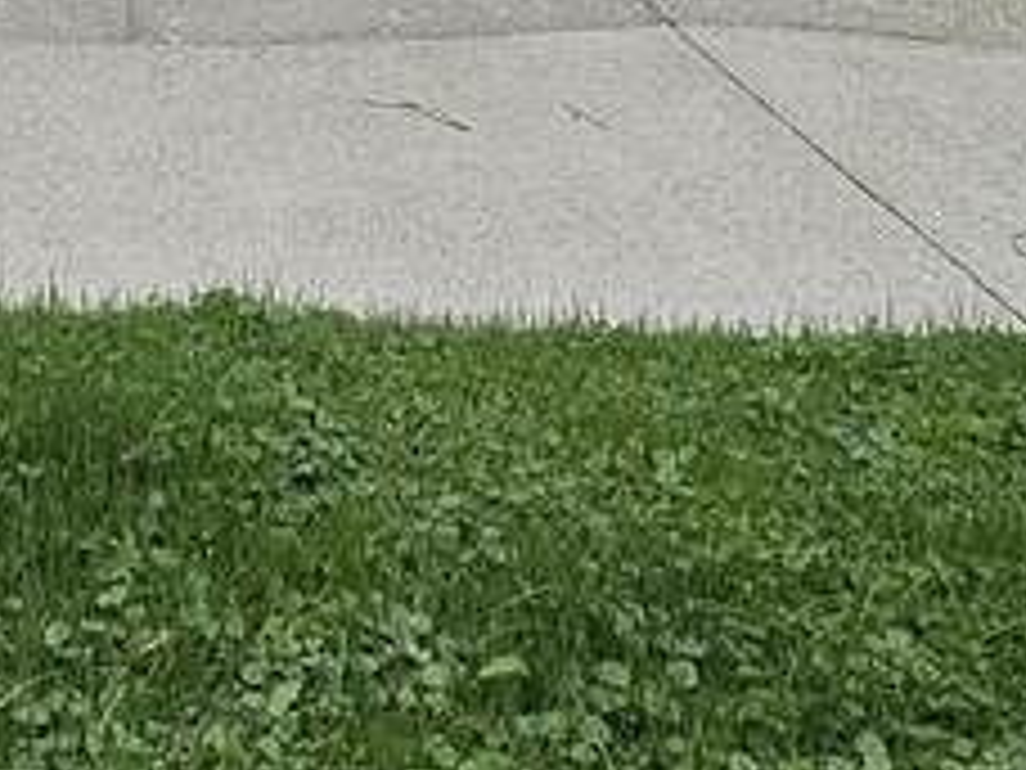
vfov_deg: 15.2
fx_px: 2164
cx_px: 45
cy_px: -874
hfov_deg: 25.6
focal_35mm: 73
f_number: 2.2
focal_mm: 1.74
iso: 32
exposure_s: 1/1742
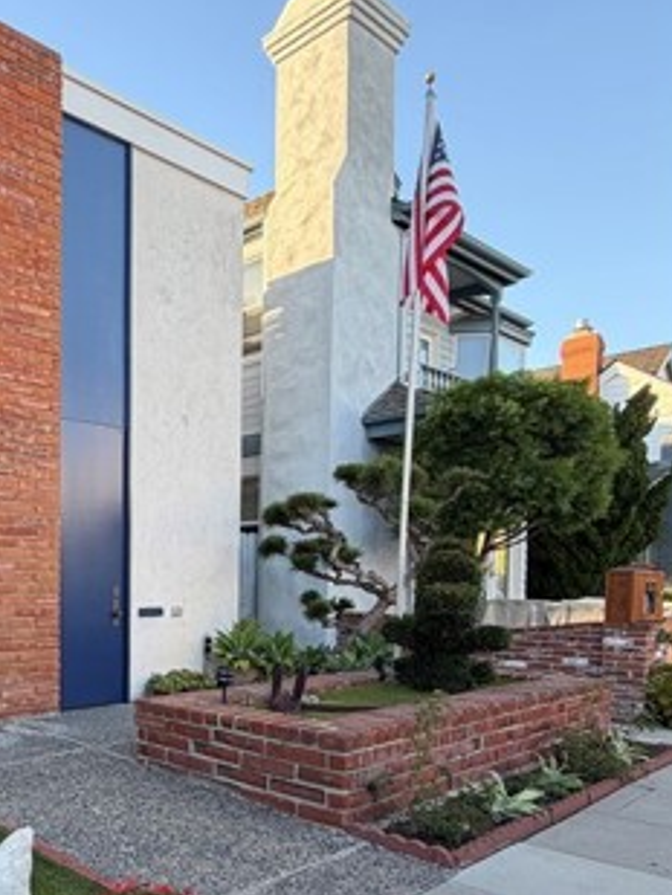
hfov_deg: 41.8
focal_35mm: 29
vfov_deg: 59.7
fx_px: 750
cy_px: 620
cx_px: -3
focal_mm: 2.22
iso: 40
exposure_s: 1/175
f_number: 2.2
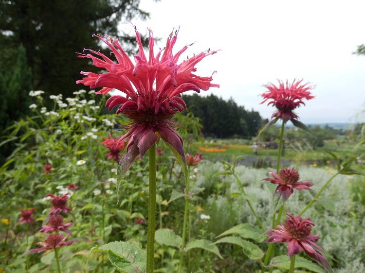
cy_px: 136
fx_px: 264
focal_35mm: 25
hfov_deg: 69.4
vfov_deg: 54.9
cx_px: 182
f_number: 3
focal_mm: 4.5
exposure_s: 1/800
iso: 80
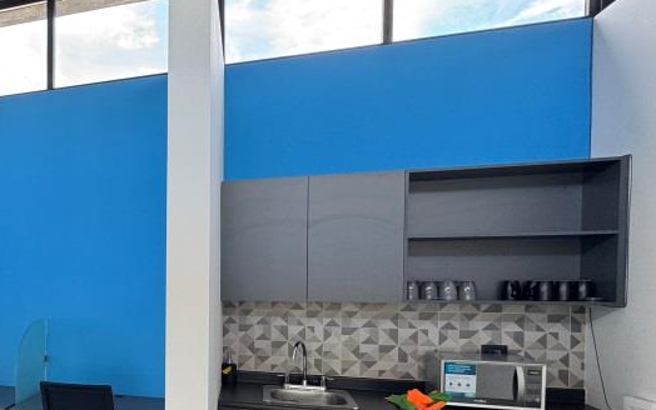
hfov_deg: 56.3
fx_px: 519
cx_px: 73
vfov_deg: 42.2
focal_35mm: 29
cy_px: 296
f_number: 2.2
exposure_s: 1/99
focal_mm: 2.22
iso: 100
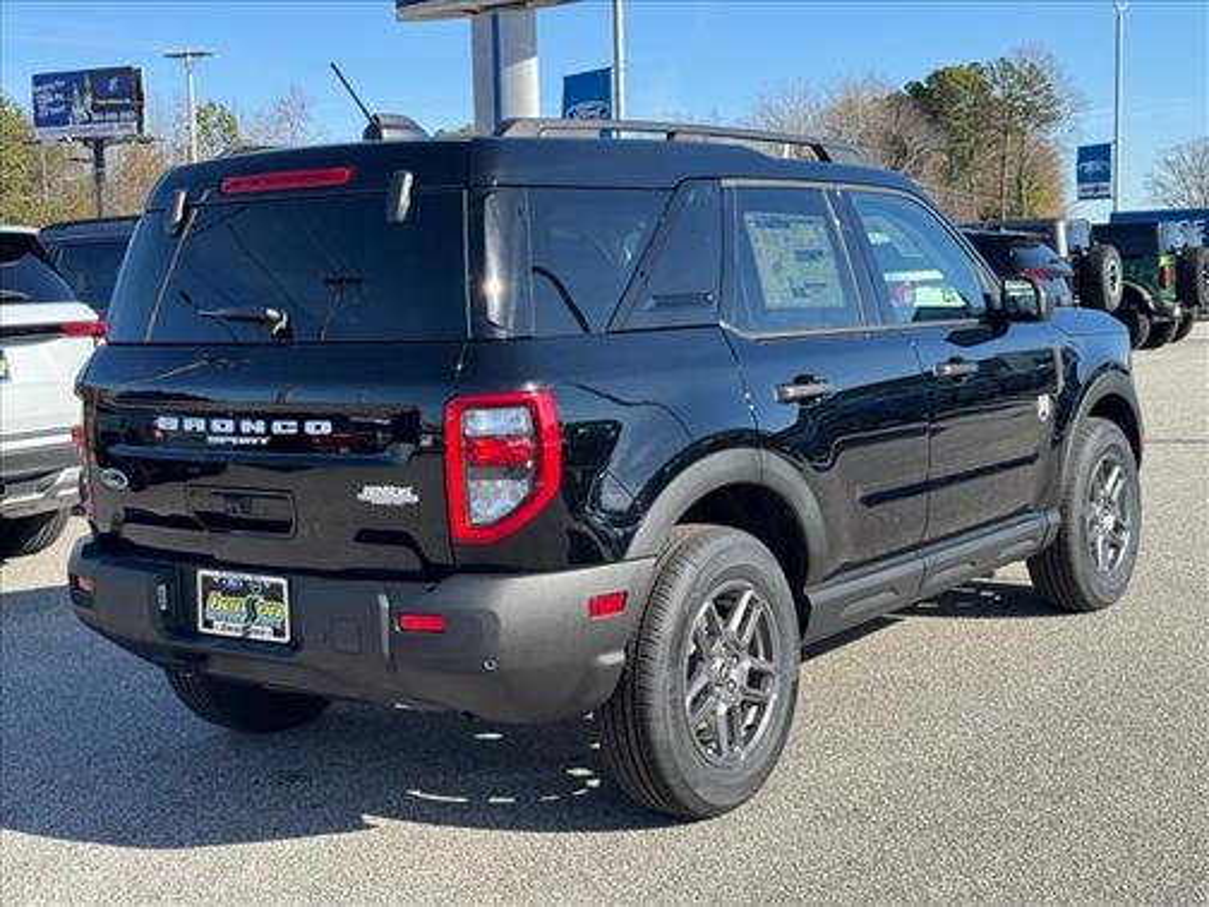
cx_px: 604
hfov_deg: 39.7
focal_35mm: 48
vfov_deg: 30.3
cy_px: 454
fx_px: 1676
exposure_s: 1/1287
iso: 64
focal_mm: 6.76
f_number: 1.78
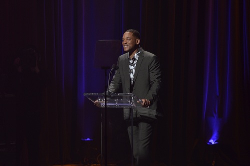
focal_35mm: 300
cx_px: 125
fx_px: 2079
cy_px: 83
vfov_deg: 4.6
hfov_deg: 6.9
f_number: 13
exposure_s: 1/10
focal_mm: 200
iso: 1000
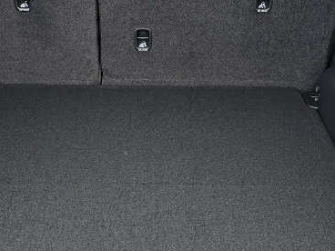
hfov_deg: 30.2
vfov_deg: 22.9
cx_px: 139
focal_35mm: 64
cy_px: 95
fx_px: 619
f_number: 1.7
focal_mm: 6.3
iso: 32
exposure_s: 1/182
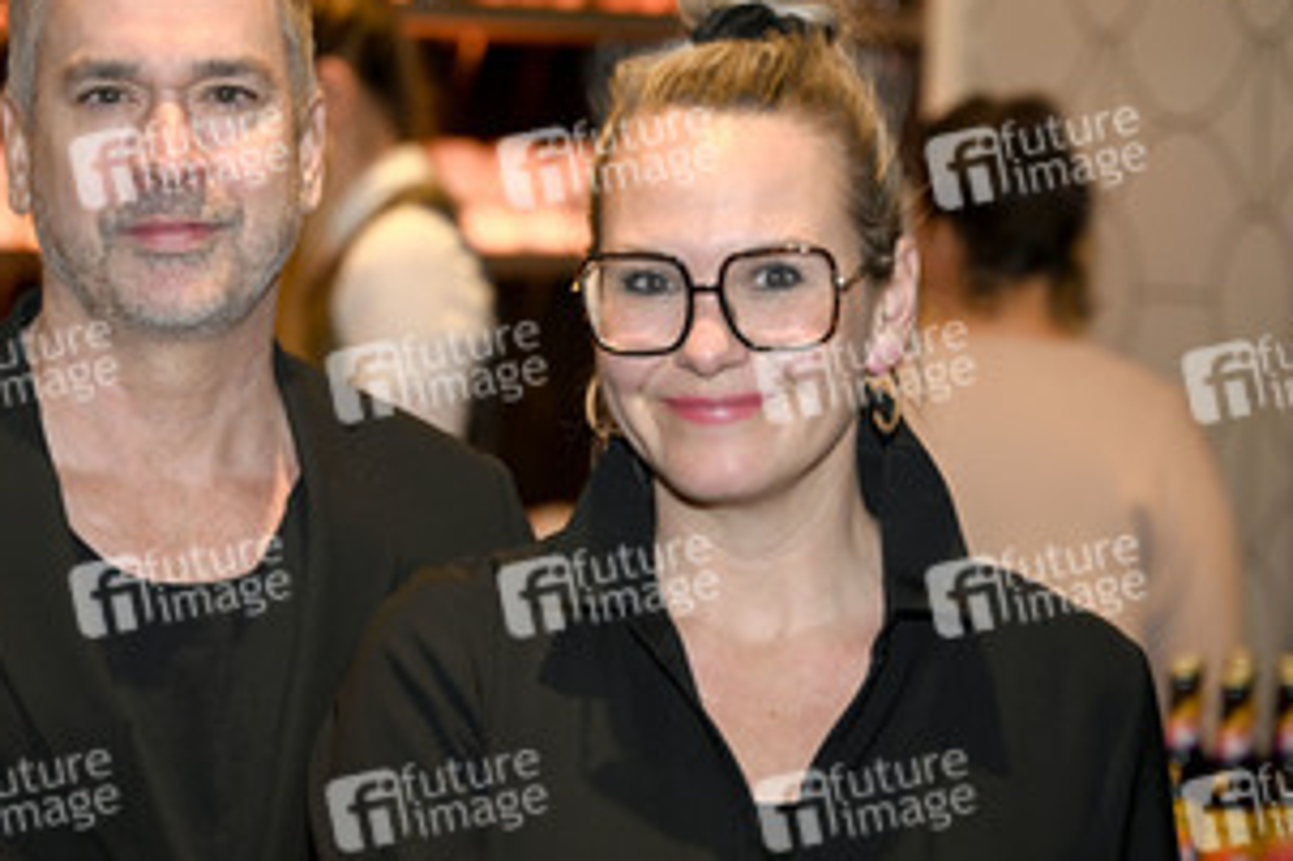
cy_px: 480
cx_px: 495
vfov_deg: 12.2
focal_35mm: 112
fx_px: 4020
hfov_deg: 18.2
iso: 500
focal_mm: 75
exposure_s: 1/125
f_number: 2.8
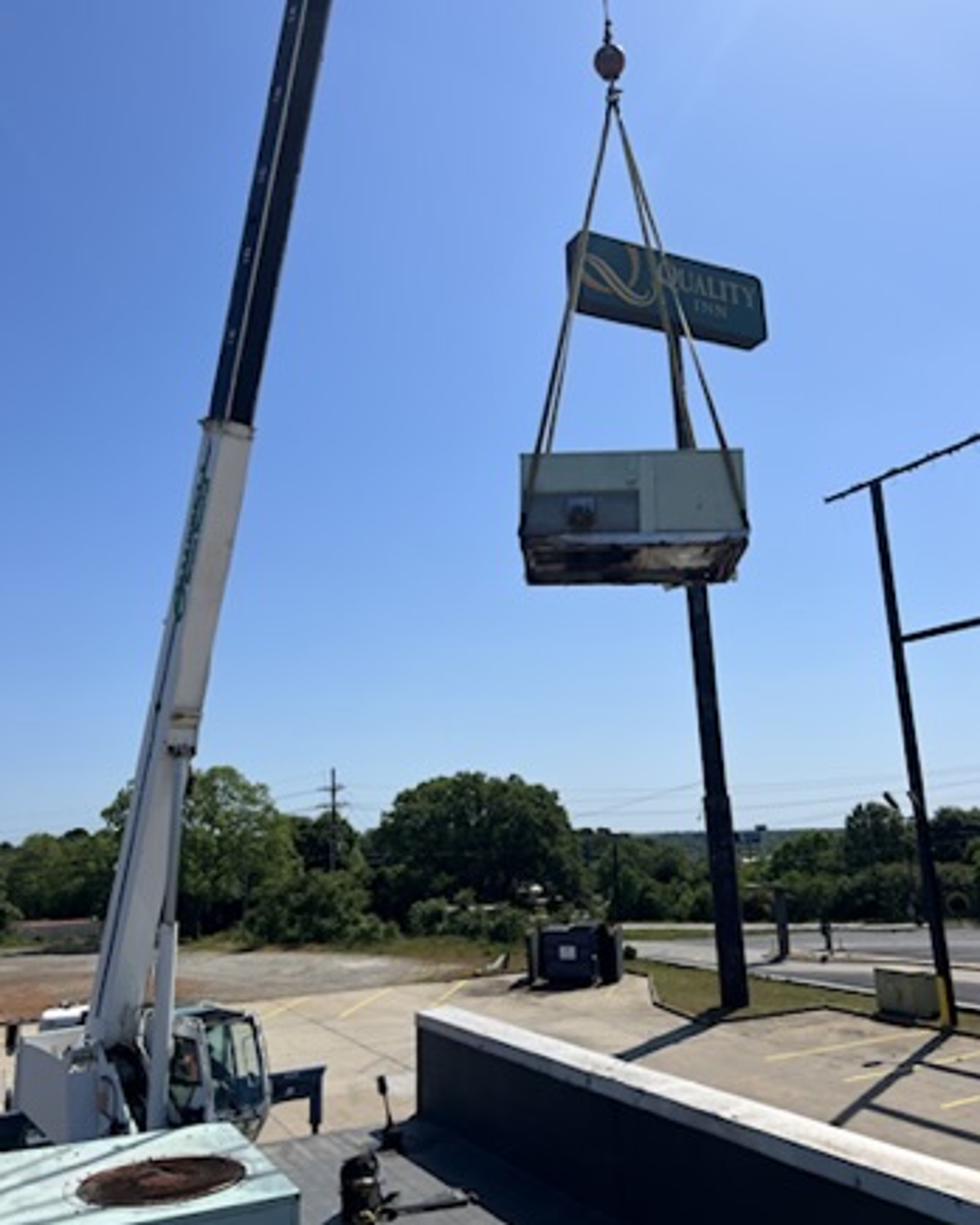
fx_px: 1015
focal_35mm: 28
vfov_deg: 62.1
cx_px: 501
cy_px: 558
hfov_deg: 51.5
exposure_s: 1/8696
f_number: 1.5
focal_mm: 5.7
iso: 50
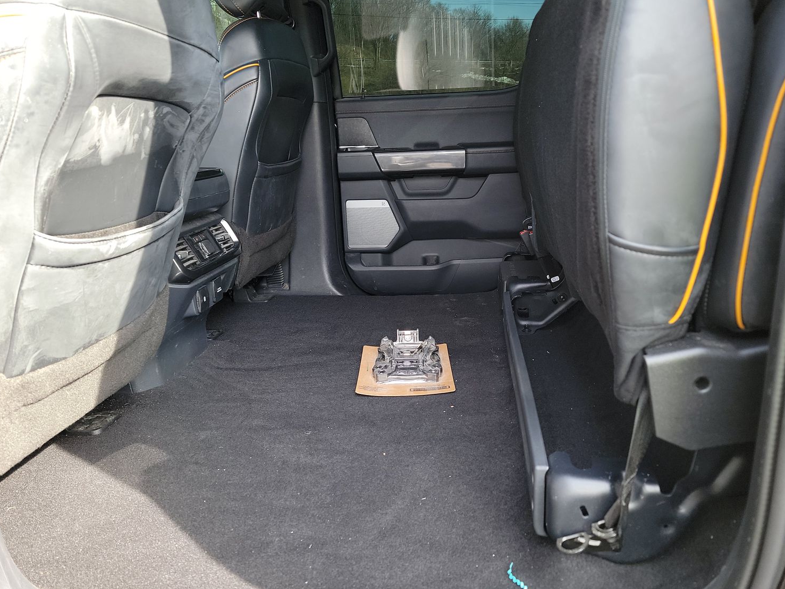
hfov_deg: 67.3
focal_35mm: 26
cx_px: 413
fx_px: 590
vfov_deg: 53.1
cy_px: 292
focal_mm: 6.7
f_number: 1.8
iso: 111
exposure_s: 1/59
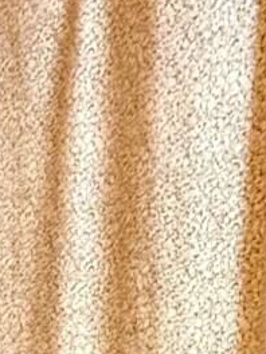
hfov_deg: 12.8
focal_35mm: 106
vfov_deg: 14.2
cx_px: -203
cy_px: 787
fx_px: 1086
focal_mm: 2.22
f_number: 2.2
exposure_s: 1/60
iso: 500
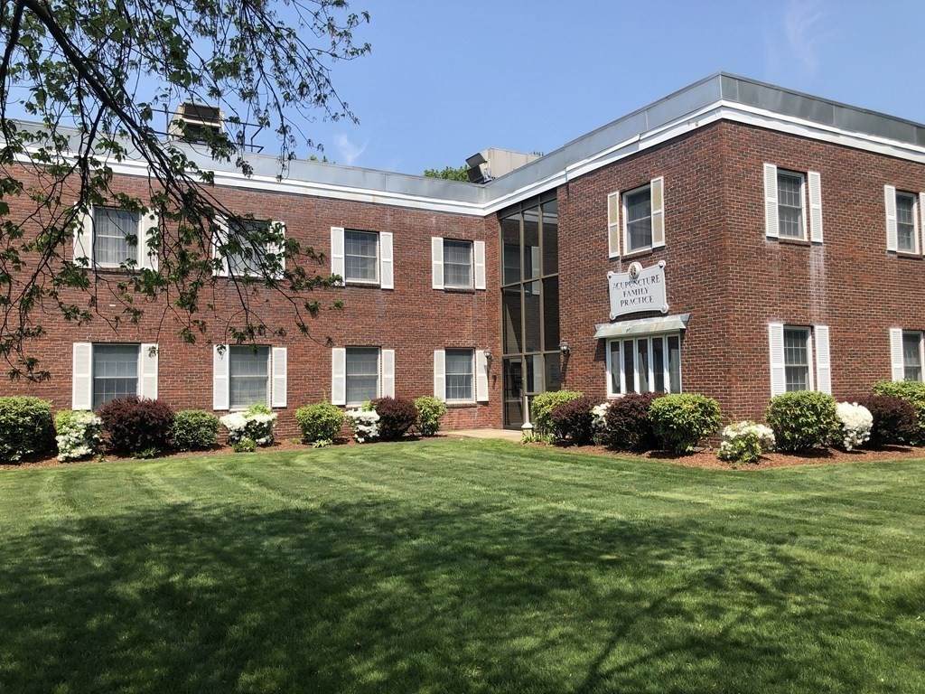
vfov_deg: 49.7
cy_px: 347
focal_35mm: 28
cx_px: 462
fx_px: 748
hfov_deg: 63.4
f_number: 1.8
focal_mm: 3.99
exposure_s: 1/1567
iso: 20
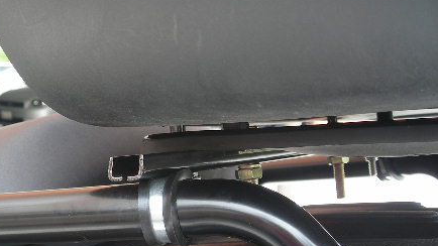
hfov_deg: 33.8
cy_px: 146
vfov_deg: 19.7
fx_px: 708
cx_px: 117
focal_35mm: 61
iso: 50
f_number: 3.2
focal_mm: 6.3
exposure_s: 1/78.7
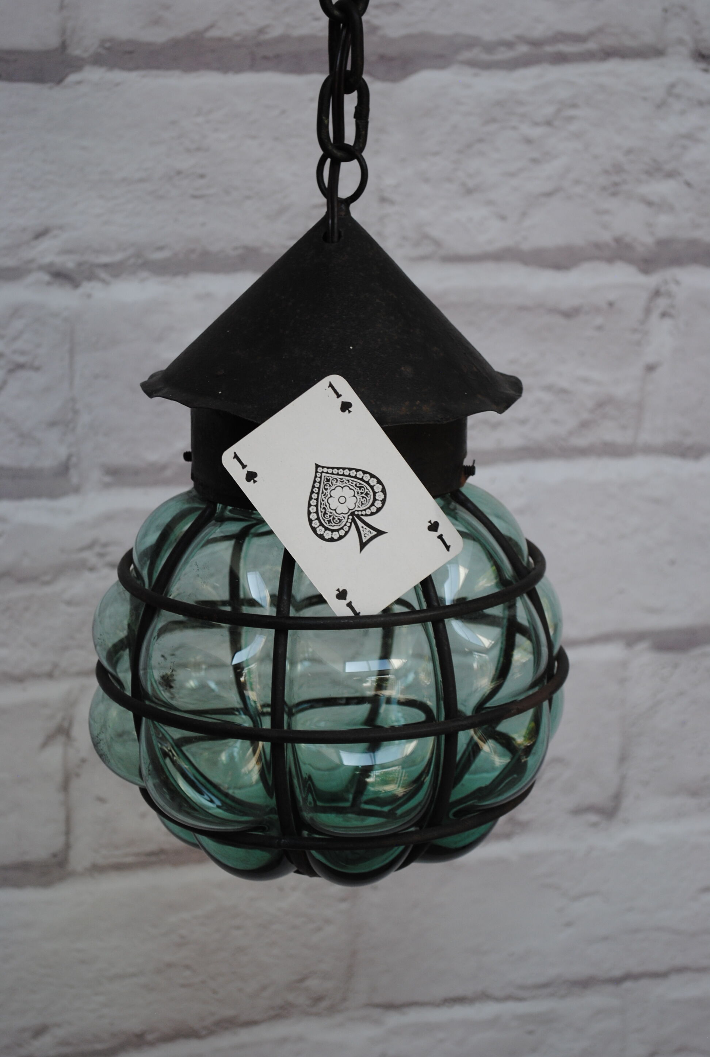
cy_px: 528
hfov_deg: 16.6
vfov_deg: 24.6
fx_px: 2429
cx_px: 355
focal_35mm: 82
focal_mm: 55
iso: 200
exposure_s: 1/100
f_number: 5.6
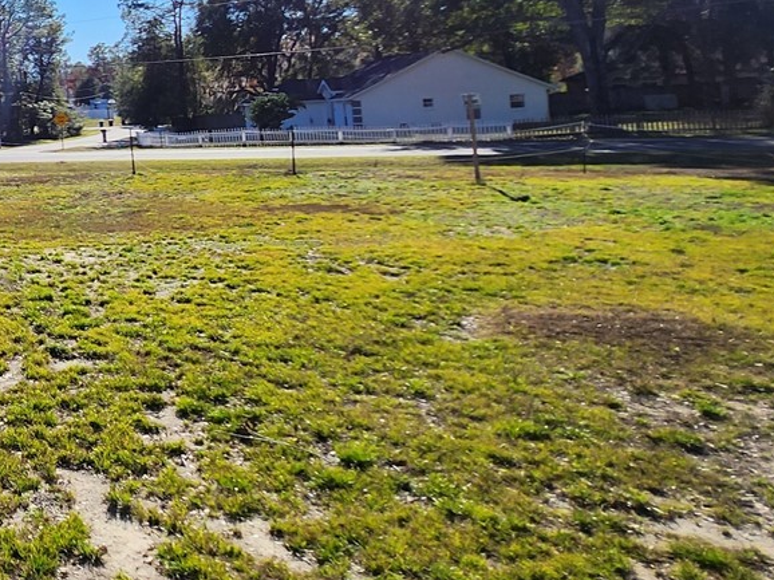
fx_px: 805
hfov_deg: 39.2
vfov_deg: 37.4
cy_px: 74
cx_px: -129
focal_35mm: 36
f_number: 2.2
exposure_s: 1/1314
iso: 32
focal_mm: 1.7
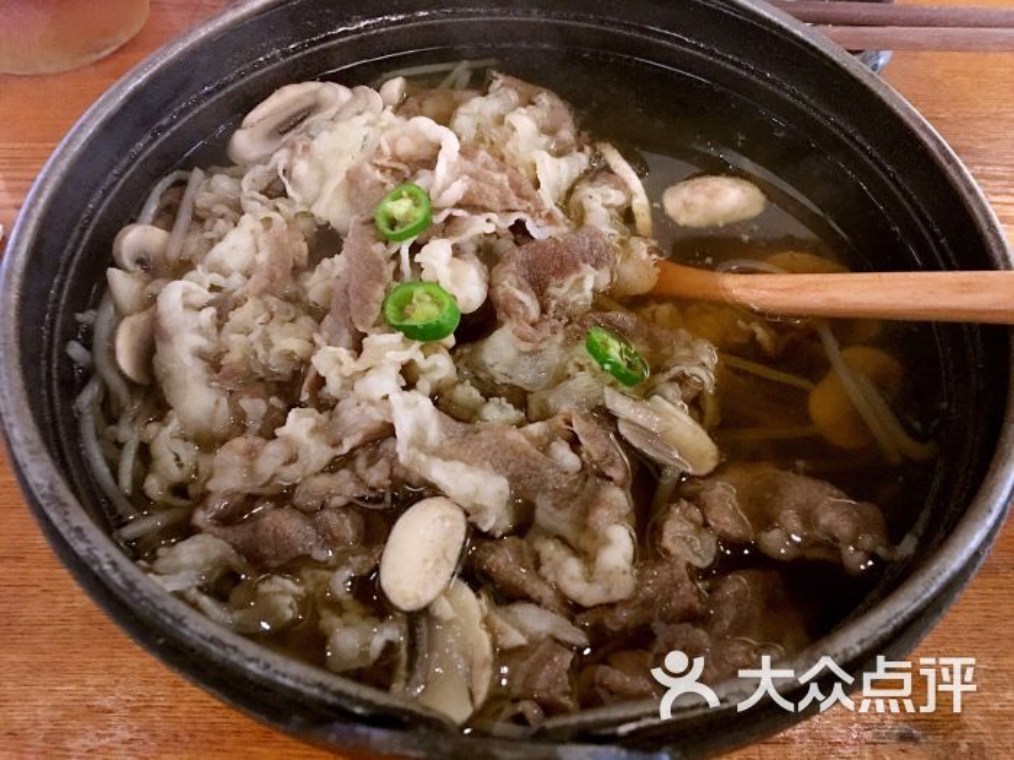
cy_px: 380
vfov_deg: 48.2
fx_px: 849
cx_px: 507
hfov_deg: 61.7
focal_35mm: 29
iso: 200
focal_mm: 4.15
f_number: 2.2
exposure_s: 1/4
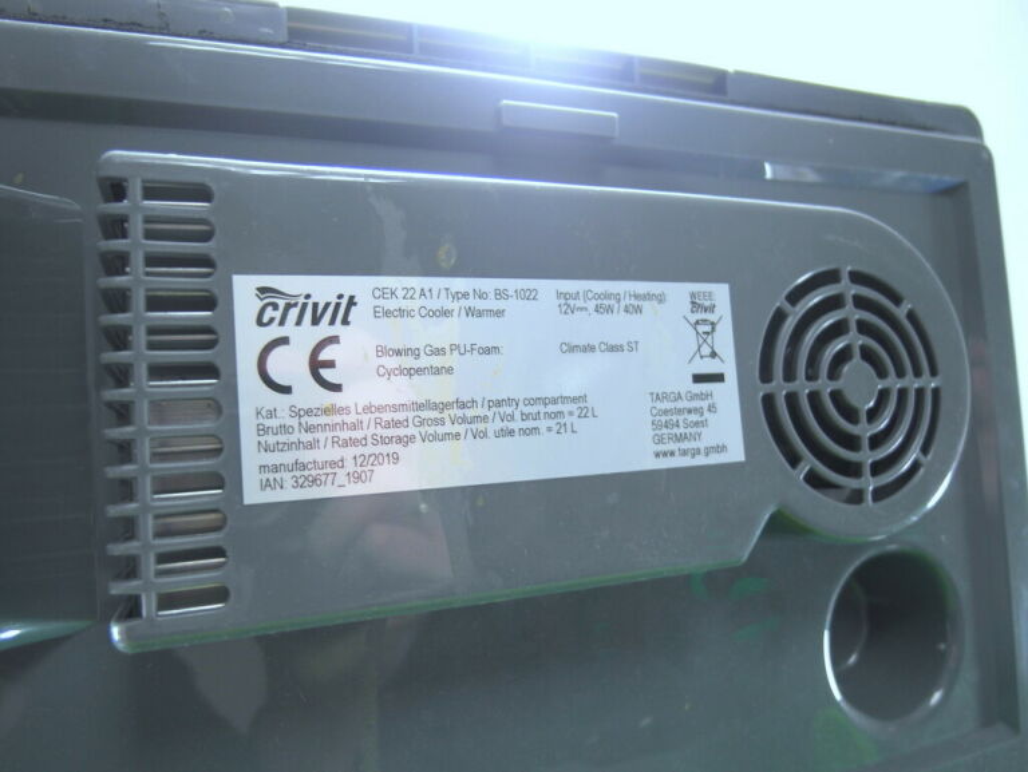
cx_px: 514
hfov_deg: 71.6
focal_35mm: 24
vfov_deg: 56.9
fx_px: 713
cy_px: 386
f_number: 1.8
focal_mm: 5.2
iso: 80
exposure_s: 1/60
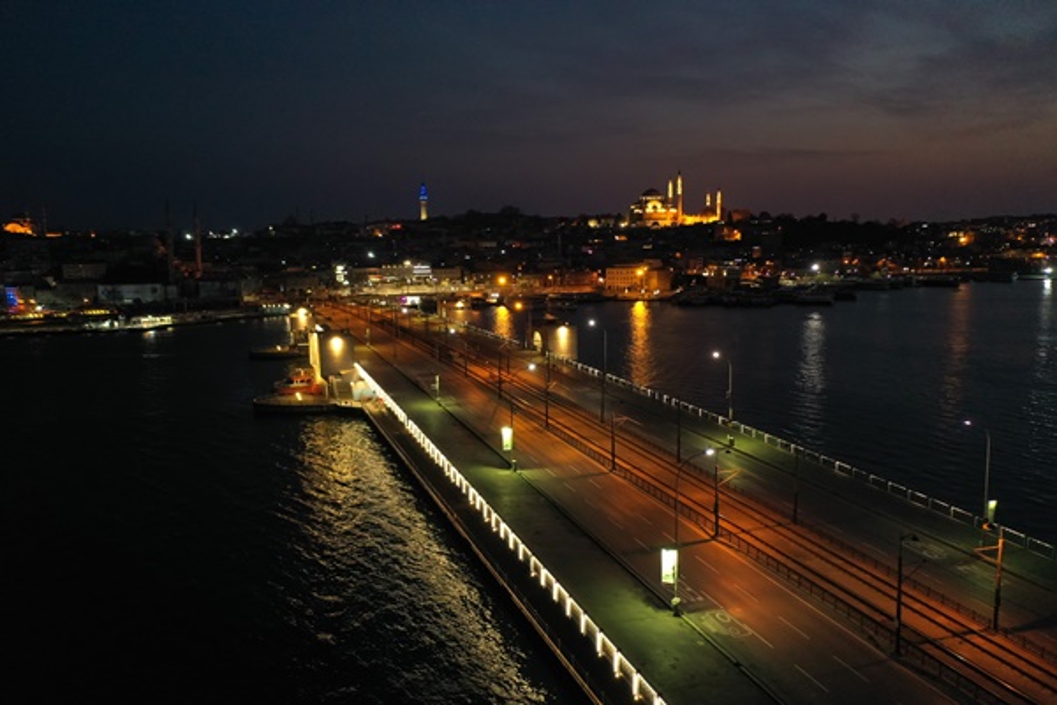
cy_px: 352
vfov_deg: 46.4
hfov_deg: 65.5
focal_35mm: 28
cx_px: 528
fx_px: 822
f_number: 2.8
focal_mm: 10.26
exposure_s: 1/15
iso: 800
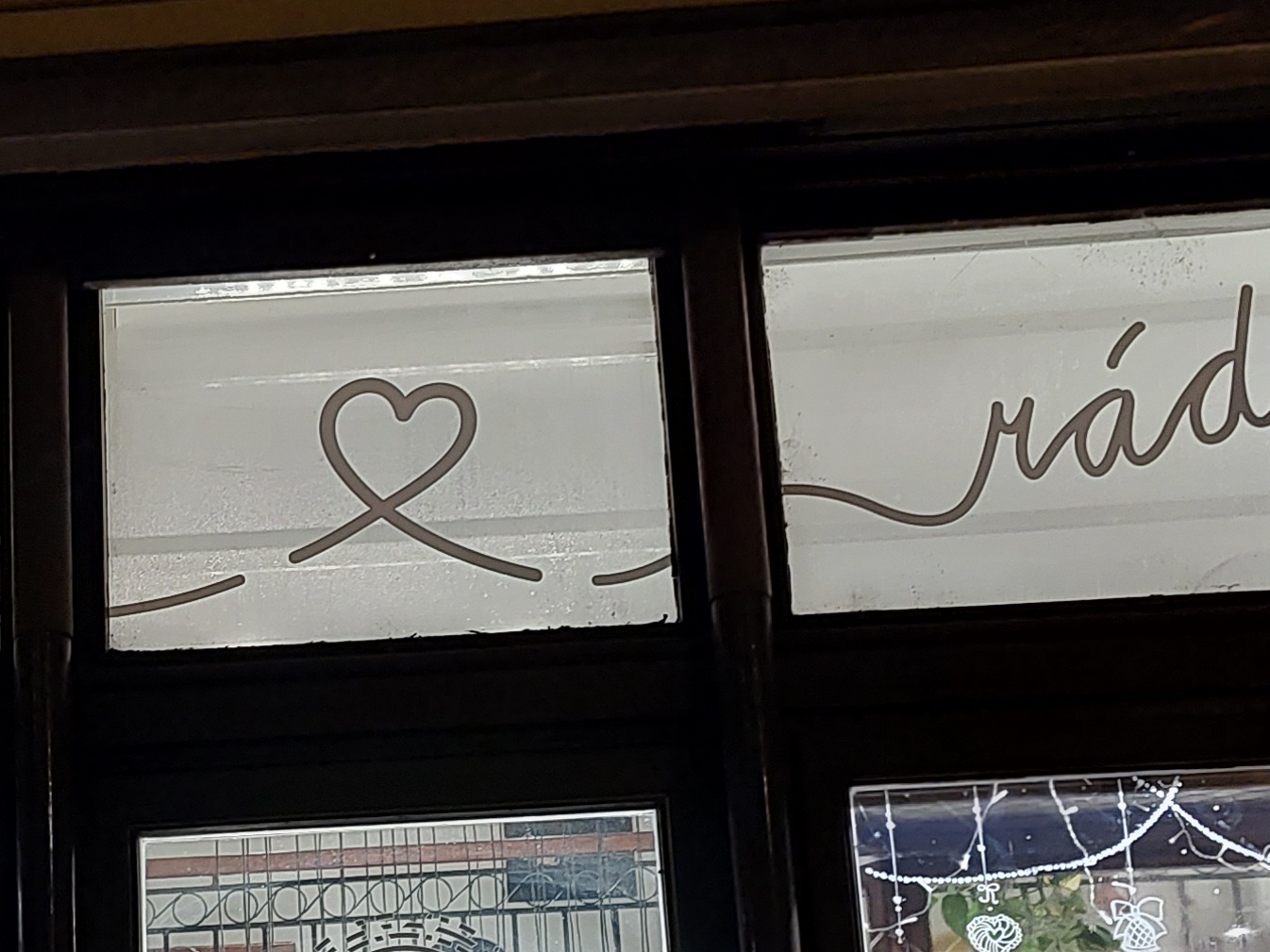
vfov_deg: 20.7
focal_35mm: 70
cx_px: 264
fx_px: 2568
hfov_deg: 27.3
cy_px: 775
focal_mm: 5.56
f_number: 1.8
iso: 484
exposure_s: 1/33.3
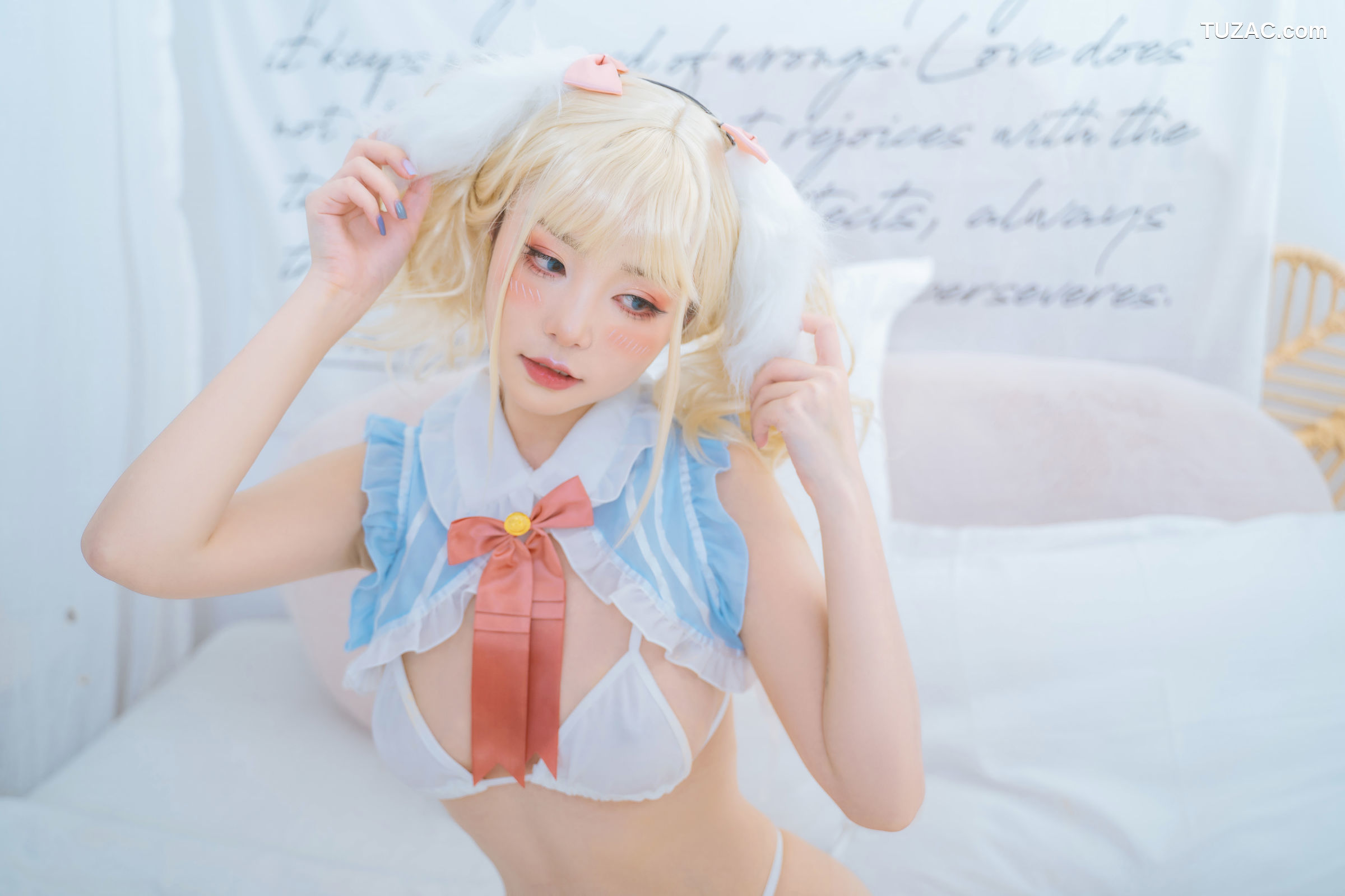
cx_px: 672
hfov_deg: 54.4
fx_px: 1308
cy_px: 448
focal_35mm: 35
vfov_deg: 37.9
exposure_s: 1/800
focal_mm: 35
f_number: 2.8
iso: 200
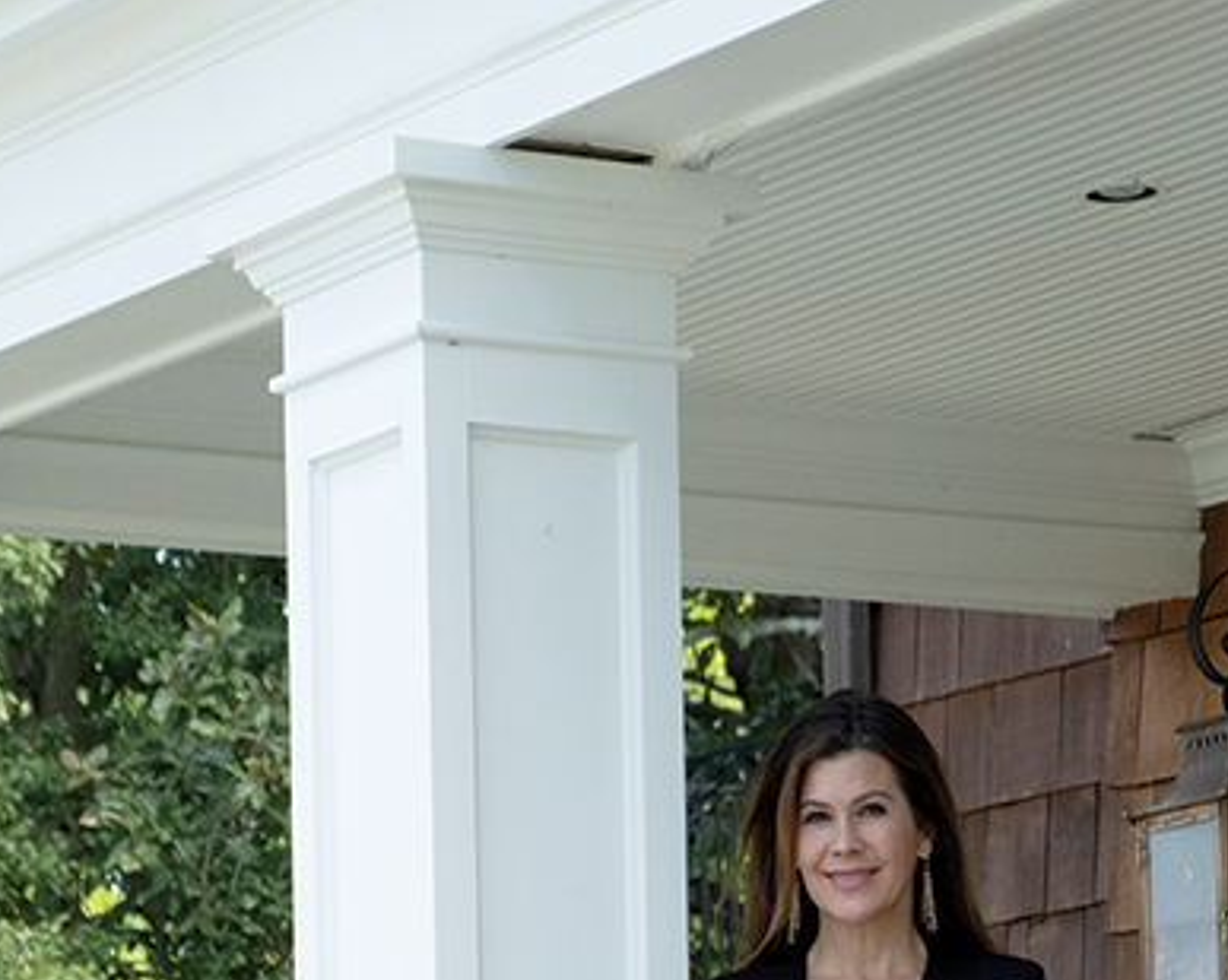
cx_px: 482
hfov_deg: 10.8
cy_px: 1229
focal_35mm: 178
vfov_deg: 8.6
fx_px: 6464
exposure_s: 1/2000
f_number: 4
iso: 1000
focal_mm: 48.4
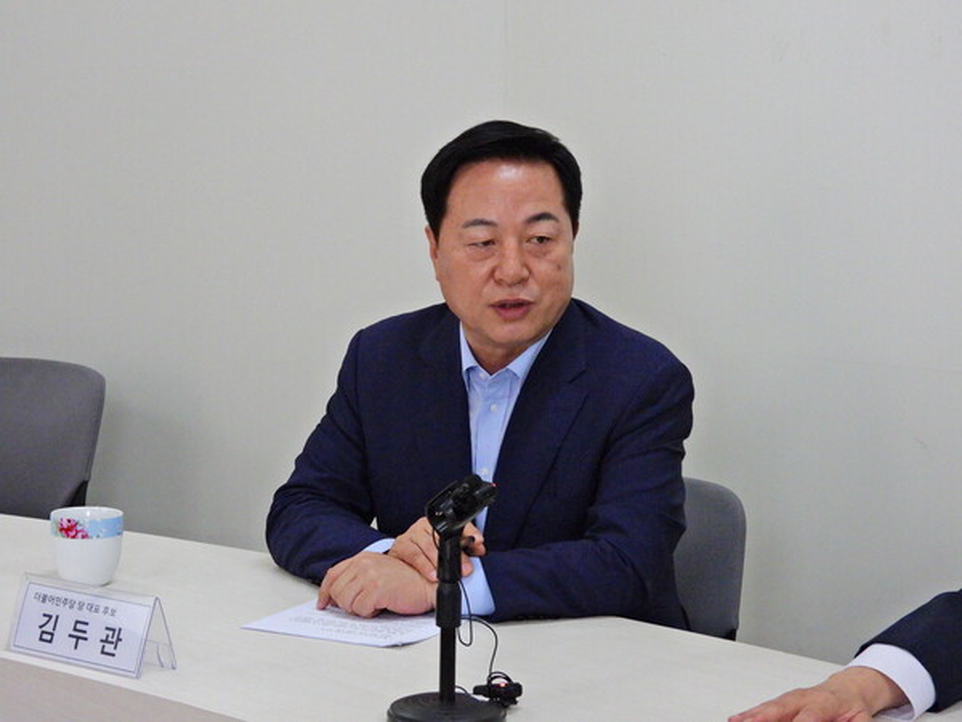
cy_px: 361
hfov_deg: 26.0
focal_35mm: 75
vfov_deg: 19.6
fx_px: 2084
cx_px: 481
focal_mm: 13.4
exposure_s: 1/125
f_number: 4
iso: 1600
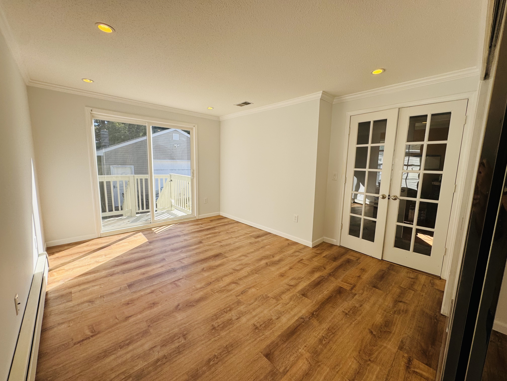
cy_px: 190
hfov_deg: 102.1
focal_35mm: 14
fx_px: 205
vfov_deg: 85.7
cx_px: 254
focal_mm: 2.22
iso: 40
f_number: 2.2
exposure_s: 1/394
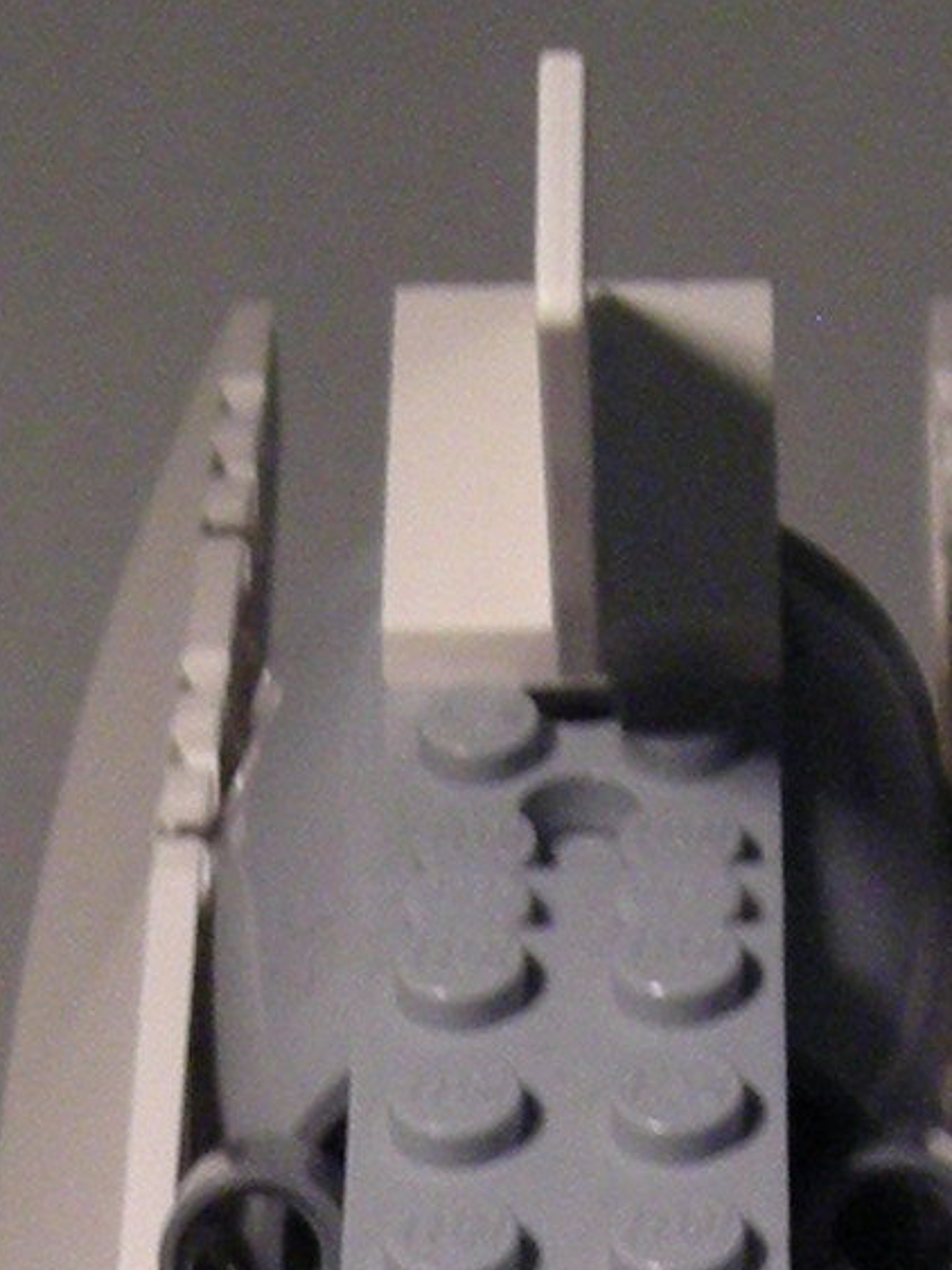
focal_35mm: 205
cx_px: 456
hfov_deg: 7.2
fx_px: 7520
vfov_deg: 9.3
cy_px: 2127
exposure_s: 1/23.7
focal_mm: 6.8
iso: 200
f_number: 3.3
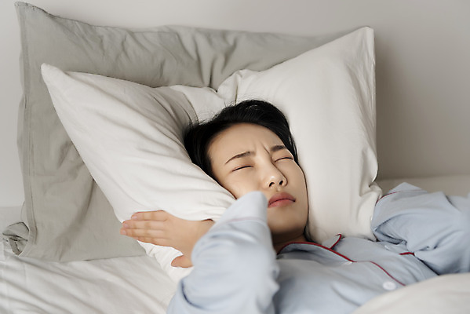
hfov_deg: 35.6
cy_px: 157
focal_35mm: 56
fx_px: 731
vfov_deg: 24.2
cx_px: 235
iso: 400
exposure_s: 1/125
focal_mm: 56
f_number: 3.5
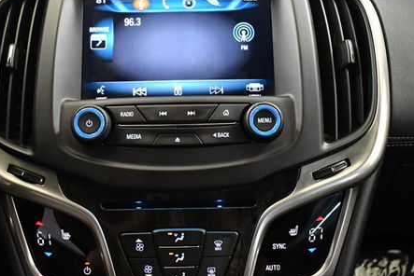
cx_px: 184
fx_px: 598
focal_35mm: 52
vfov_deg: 26.0
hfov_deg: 38.1
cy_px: 115
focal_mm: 18
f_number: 3.5
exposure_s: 1/80
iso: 3200
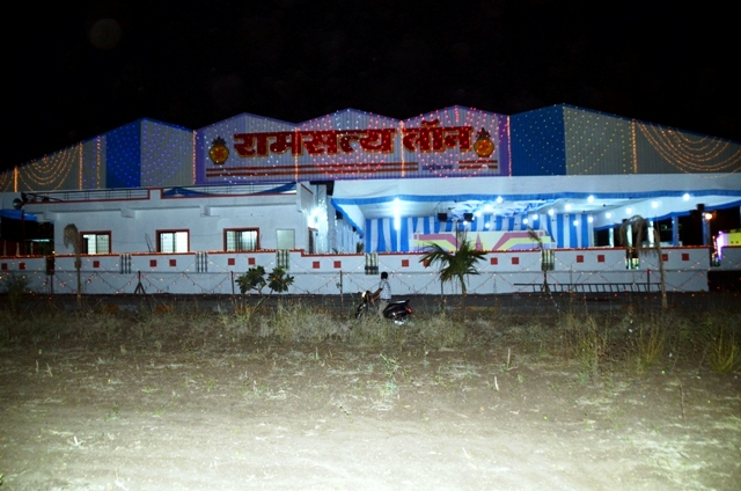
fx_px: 555
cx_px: 370
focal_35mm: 27
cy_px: 246
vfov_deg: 47.7
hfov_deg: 67.5
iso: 400
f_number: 4
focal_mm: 18
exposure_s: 1/60
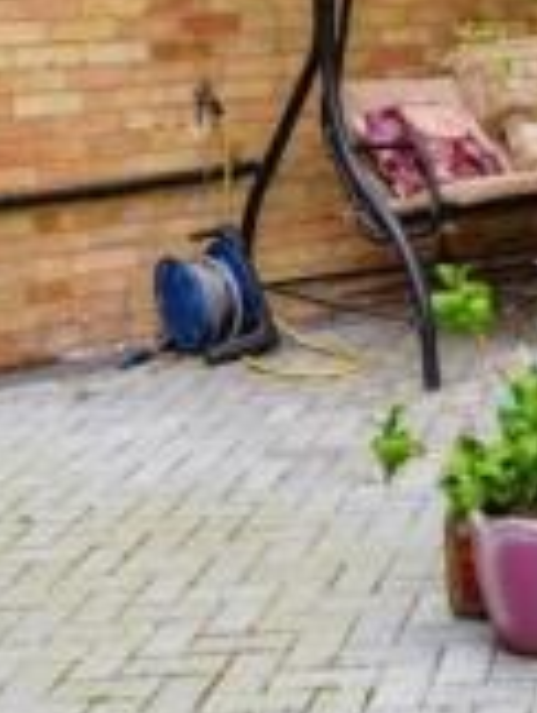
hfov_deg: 15.0
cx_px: 828
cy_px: 77
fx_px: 1877
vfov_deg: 21.1
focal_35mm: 91
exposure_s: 1/320
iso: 250
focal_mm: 10
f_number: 8
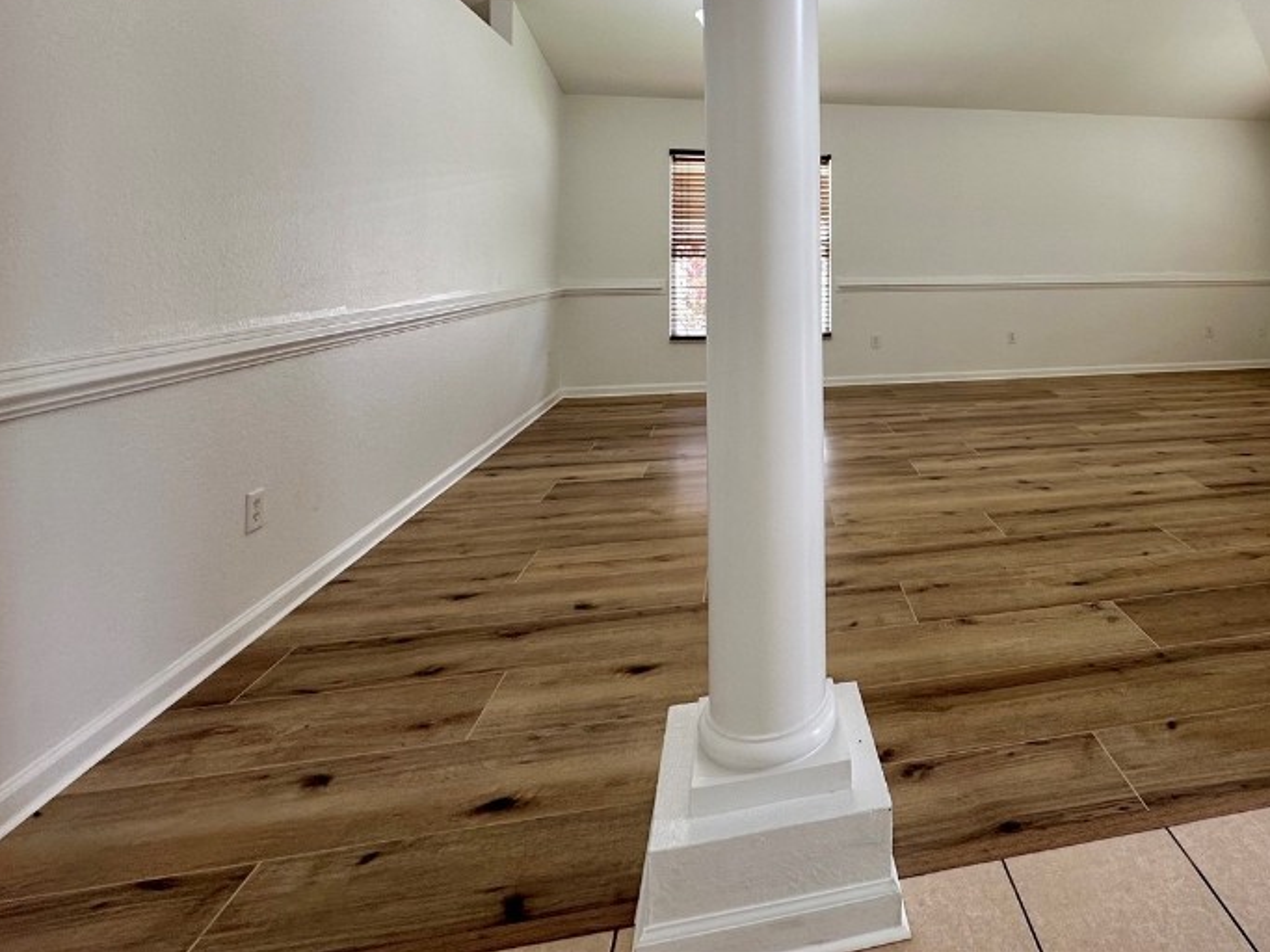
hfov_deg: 74.4
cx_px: 922
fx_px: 770
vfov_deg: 60.0
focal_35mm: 21
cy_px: 240
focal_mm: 2.22
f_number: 2.2
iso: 100
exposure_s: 1/120
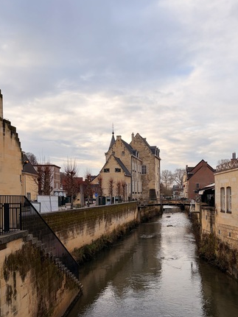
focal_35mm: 37
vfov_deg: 49.7
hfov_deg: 38.5
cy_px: 197
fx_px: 339
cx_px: 141
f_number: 1.6
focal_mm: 5.96
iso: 50
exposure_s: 1/933
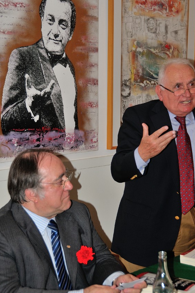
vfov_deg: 27.0
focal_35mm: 75
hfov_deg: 18.1
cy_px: 138
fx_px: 611
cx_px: 104
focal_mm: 44
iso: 200
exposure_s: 1/60
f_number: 4.5
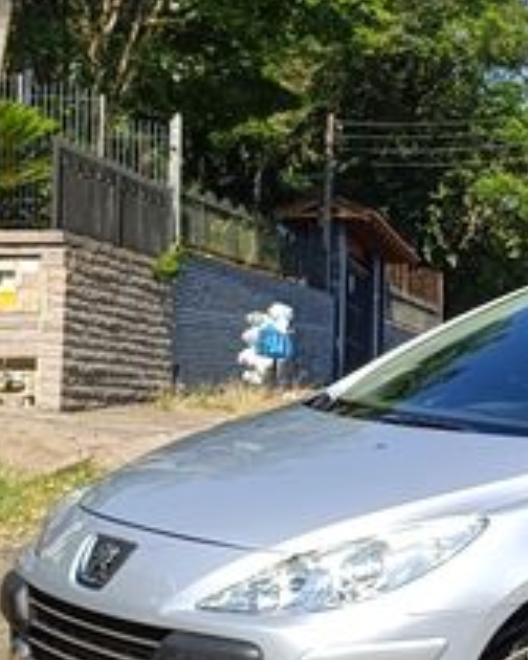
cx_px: 663
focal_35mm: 57
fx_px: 1113
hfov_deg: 23.9
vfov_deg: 33.0
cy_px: 336
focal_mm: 4.94
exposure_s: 1/1145
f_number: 1.5
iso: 59
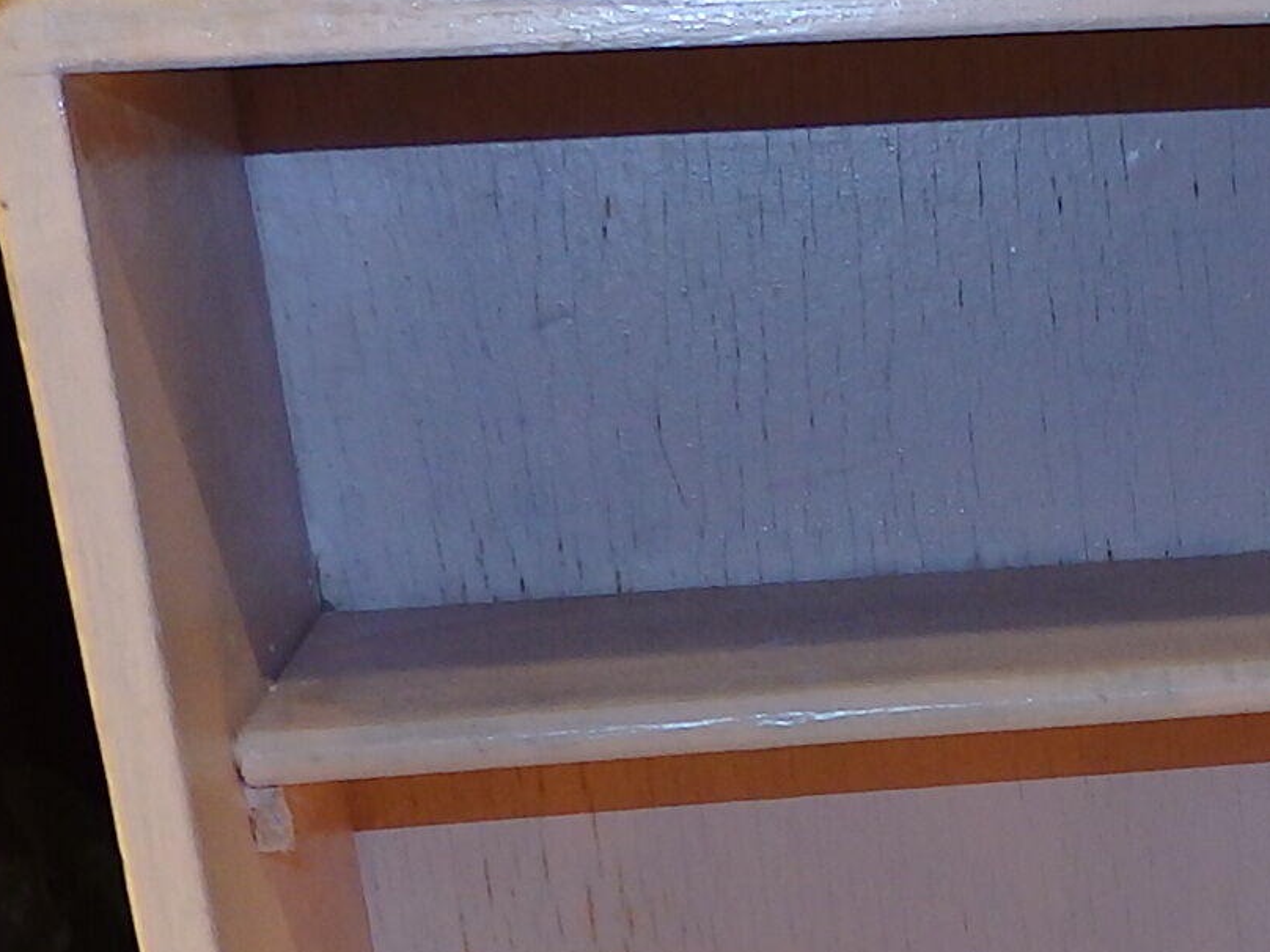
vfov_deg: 13.8
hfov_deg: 18.5
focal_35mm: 99
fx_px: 3632
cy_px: 1541
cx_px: 1643
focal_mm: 4.5
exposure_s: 1/40
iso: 125
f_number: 3
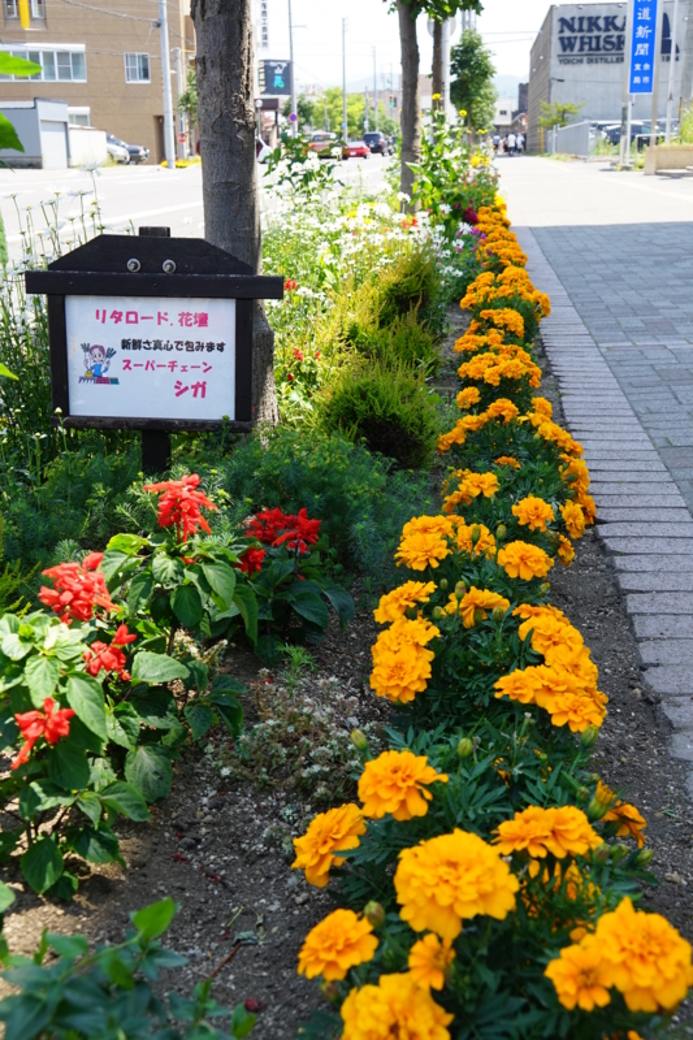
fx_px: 1155
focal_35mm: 40
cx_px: 346
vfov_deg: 48.5
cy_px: 520
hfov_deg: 33.4
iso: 100
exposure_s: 1/80
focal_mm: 27
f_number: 7.1
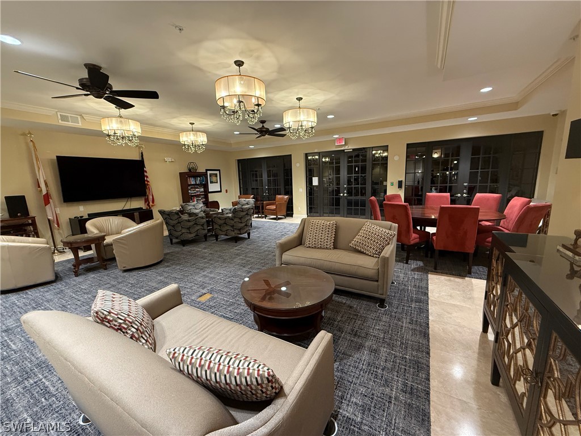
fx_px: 235
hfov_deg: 102.1
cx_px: 290
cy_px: 218
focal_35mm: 14
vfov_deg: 85.7
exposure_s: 1/60
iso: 500
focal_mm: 2.22
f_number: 2.2
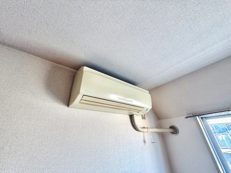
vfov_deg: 85.7
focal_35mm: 14
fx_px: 93
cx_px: 116
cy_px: 86
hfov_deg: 102.1
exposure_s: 1/99
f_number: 2.2
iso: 64
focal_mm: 2.22
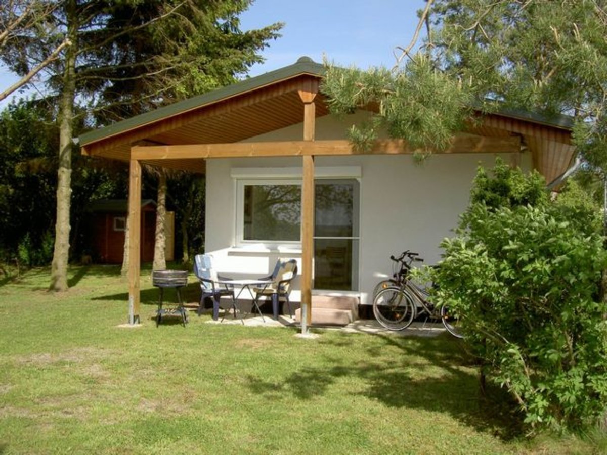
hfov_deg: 47.9
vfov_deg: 36.8
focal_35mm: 39
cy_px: 228
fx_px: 684
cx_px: 304
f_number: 4.7
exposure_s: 1/385
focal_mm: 8
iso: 100
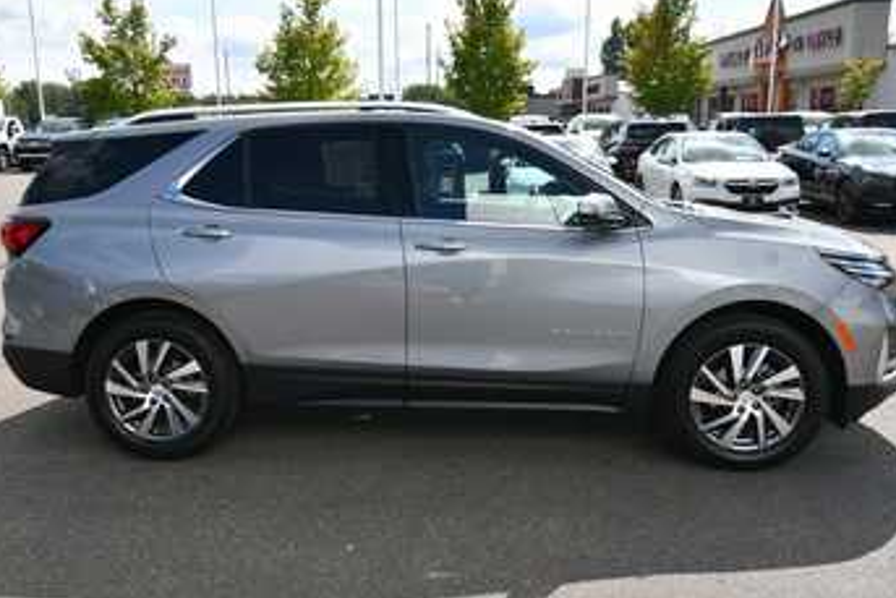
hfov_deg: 54.4
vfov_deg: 37.9
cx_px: 423
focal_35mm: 35
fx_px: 871
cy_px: 323
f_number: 8
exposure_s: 1/250
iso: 125
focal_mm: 20
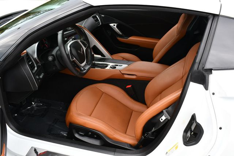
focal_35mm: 36
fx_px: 234
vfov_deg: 36.9
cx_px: 117
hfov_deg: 53.1
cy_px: 78
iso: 320
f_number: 5.6
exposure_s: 1/250
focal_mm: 18
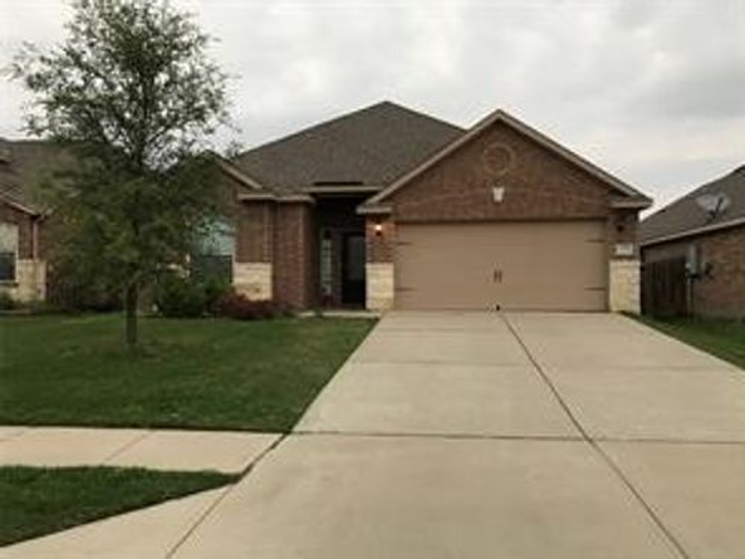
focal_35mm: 28
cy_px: 280
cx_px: 372
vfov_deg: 49.7
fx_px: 603
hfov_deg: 63.4
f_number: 1.8
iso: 25
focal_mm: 3.99
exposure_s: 1/40
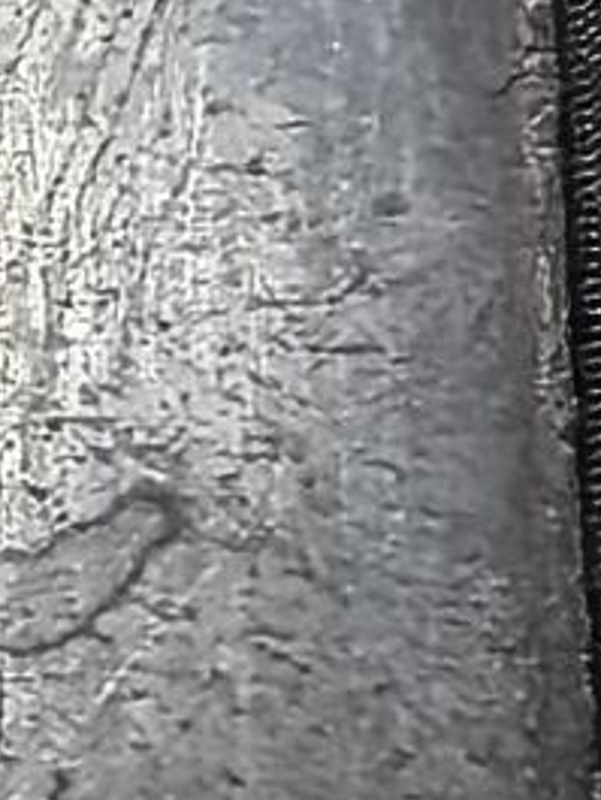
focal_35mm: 163
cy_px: 248
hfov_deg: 8.0
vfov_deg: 12.1
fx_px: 3770
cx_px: -1142
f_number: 2.2
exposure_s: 1/25
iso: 640
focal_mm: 1.68
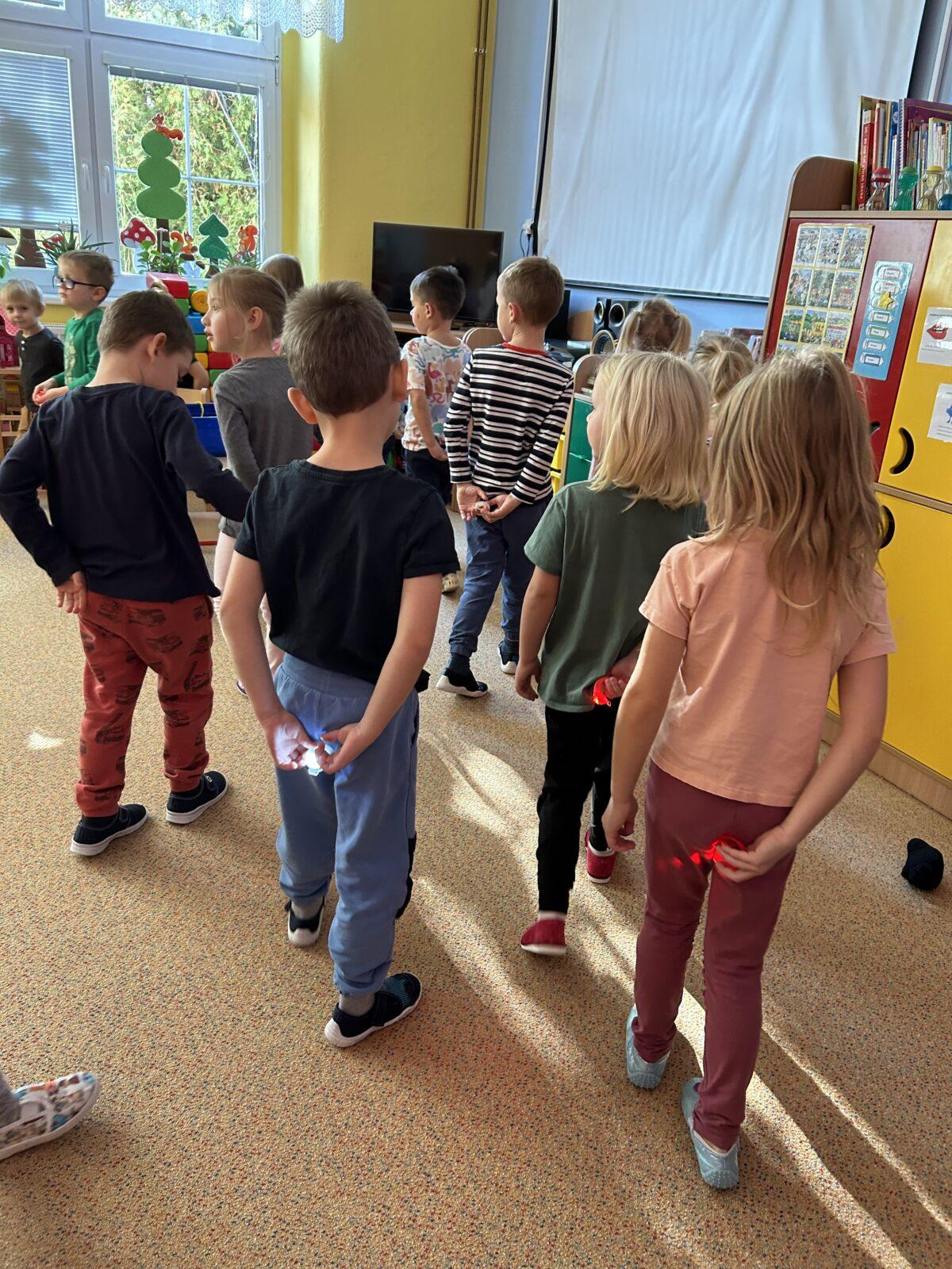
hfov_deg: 53.1
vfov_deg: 67.3
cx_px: 476
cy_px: 634
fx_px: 953
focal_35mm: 26
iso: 200
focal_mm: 5.7
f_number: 1.5
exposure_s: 1/60
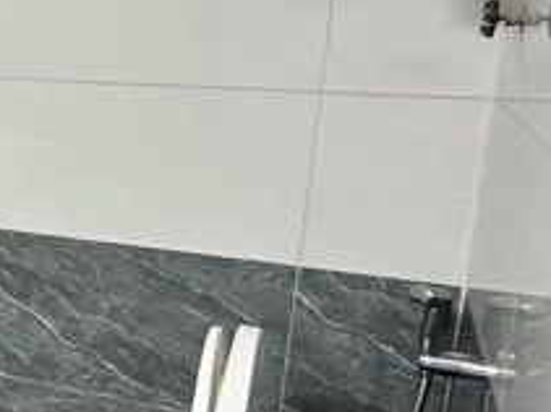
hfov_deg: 18.5
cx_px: -551
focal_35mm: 68
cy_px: 167
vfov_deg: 21.6
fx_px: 1082
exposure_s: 1/100
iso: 250
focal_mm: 2.22
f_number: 2.2
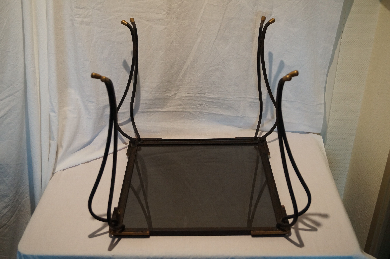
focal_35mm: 39
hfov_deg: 49.6
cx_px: 195
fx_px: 422
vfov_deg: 34.1
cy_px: 130
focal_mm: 26
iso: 1000
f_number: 4.5
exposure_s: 1/60
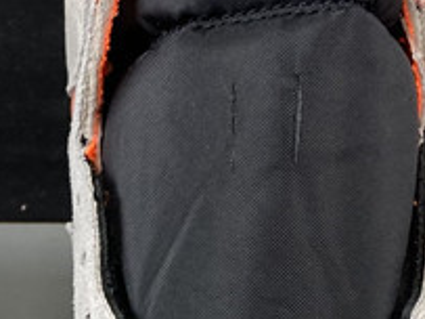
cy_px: 434
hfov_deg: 14.9
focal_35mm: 128
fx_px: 1571
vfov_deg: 11.2
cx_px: -84
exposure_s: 1/100
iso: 80
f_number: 1.8
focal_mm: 4.25
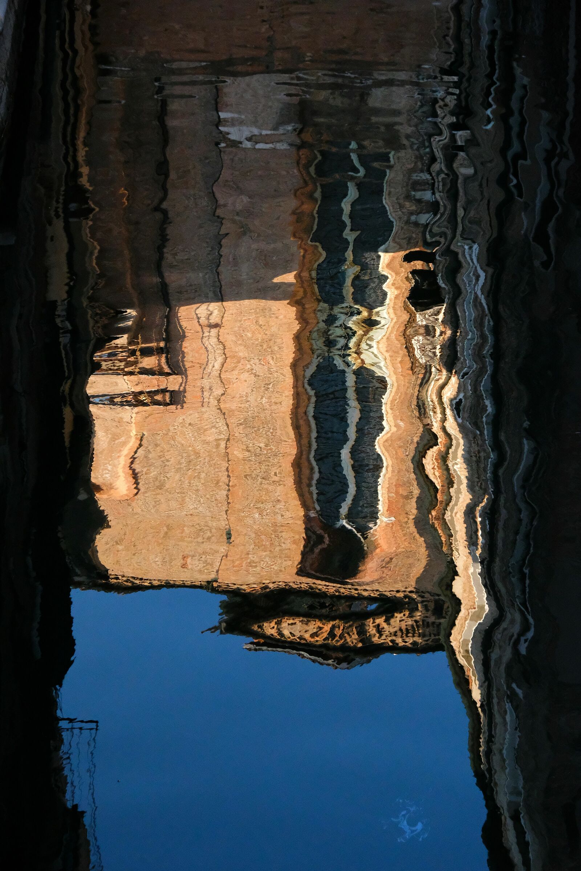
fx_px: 2009
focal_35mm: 83
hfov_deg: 16.5
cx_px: 290
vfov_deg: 24.5
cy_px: 436
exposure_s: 1/1000
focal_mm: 55
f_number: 8
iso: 10000
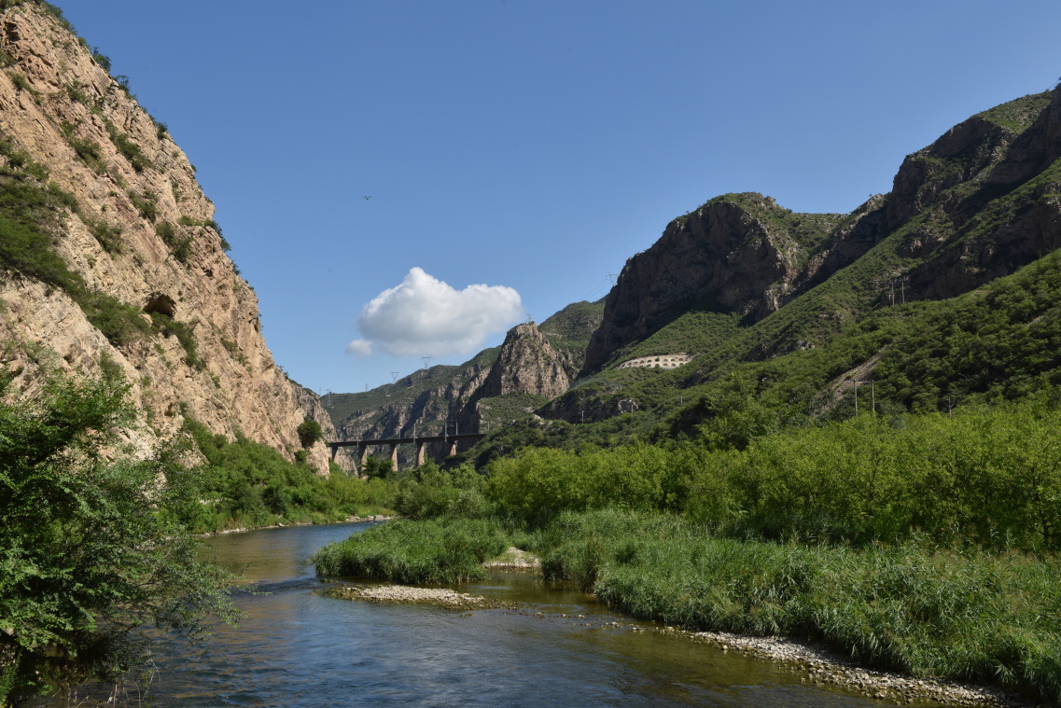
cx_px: 537
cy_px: 371
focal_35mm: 38
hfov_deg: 50.7
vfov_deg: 35.1
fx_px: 1120
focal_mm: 36
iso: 200
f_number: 11
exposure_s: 1/320
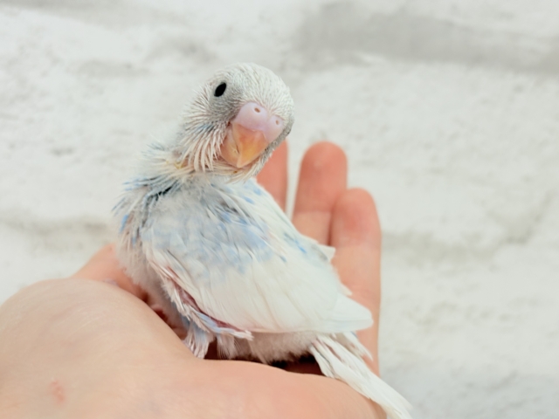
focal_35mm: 52
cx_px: 280
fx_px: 840
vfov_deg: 28.0
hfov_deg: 36.8
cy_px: 210
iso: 40
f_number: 1.6
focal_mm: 5.96
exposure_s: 1/50
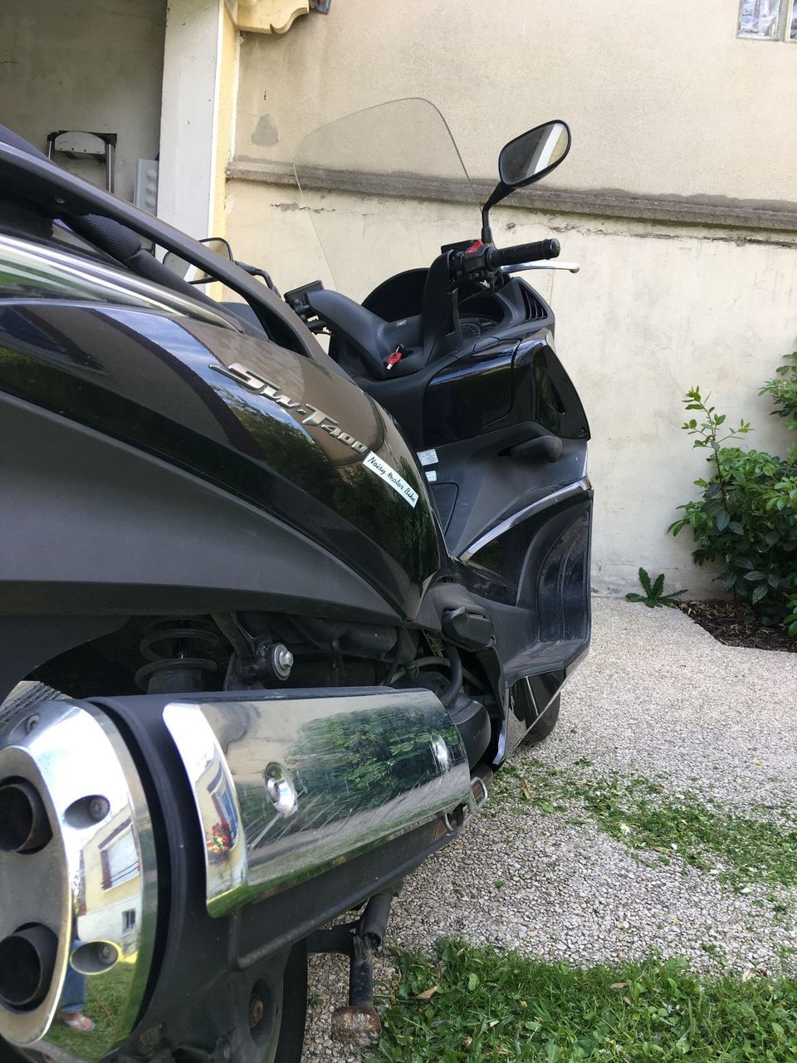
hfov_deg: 48.2
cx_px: 398
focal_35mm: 29
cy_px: 532
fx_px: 890
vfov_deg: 61.7
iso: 25
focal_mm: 4.15
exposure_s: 1/101
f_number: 2.2
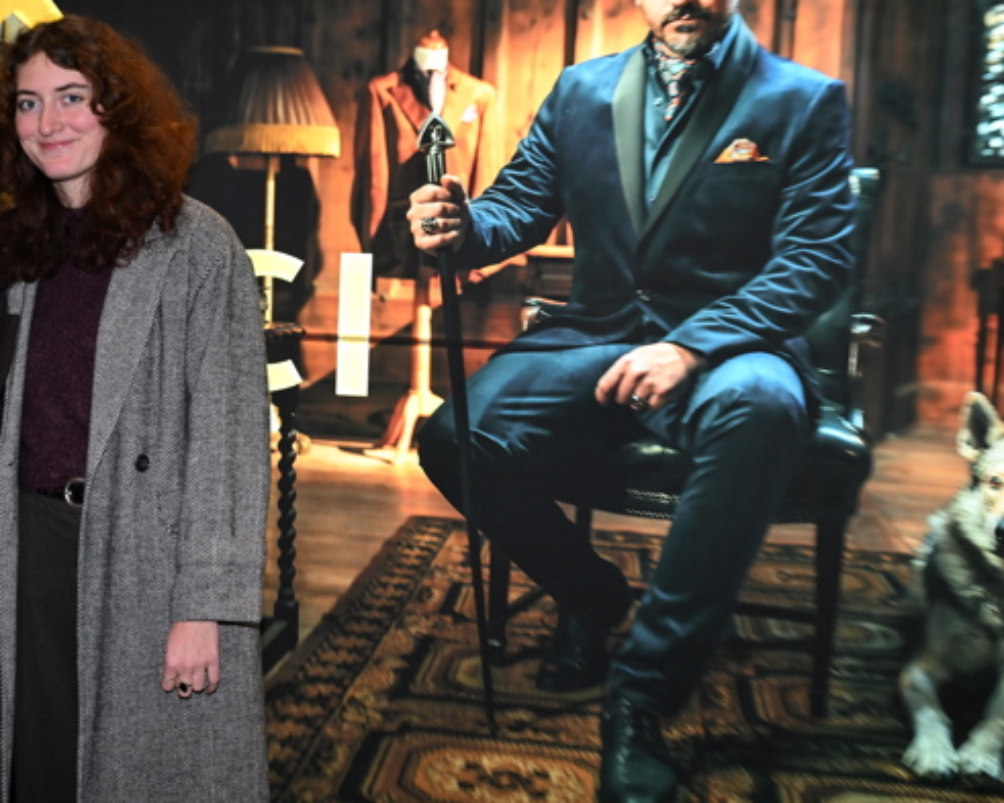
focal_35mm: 58
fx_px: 1724
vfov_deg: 26.2
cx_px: 319
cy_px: 343
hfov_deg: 32.2
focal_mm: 44
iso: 3200
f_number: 5.6
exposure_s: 1/125
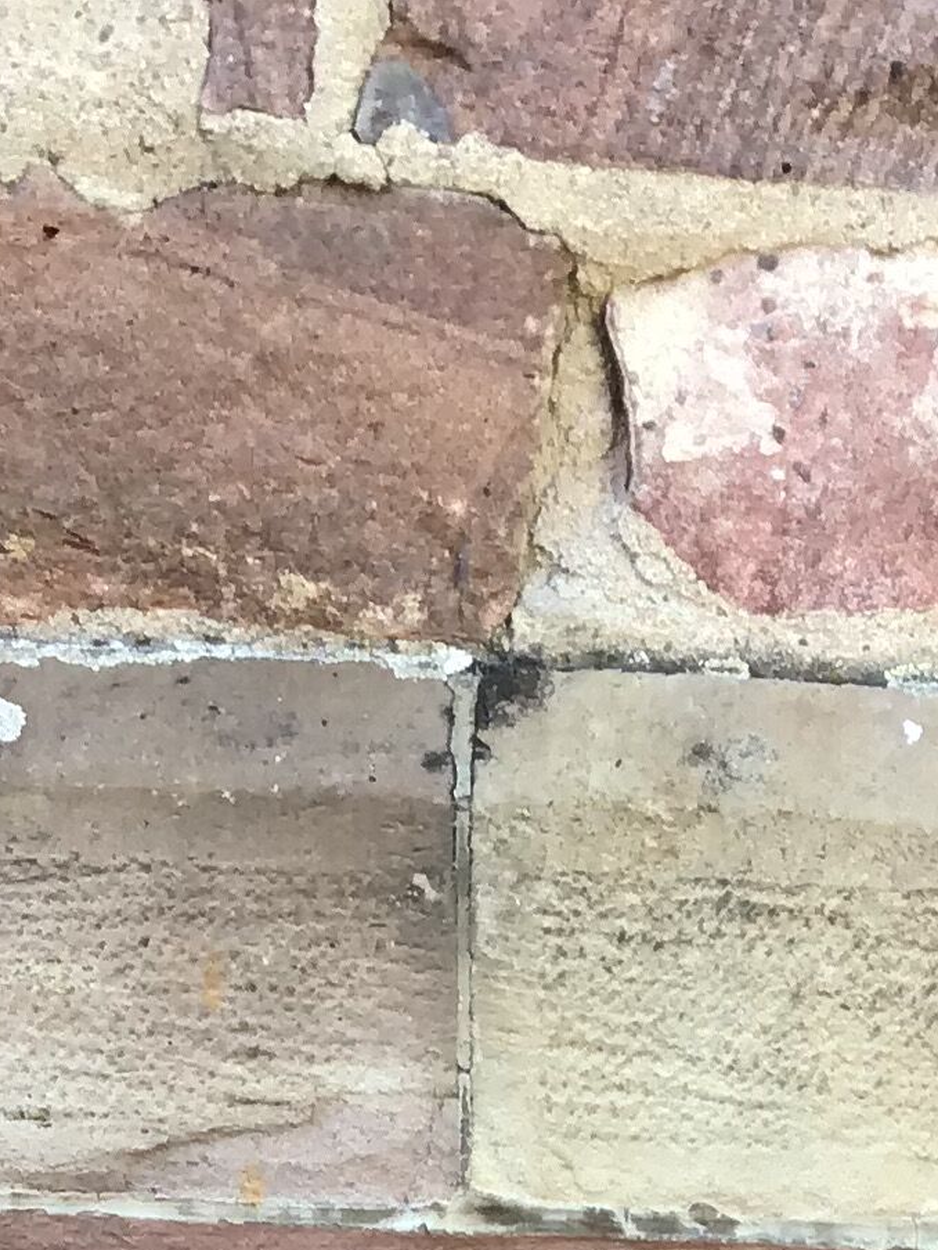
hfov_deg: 13.1
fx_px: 4044
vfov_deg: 15.5
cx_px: 841
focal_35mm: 112
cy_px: 2146
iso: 32
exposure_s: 1/100
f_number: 2.4
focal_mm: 3.3
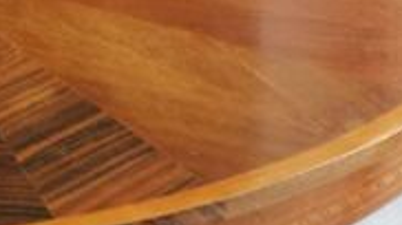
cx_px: -44
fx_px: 2002
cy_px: 101
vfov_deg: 6.4
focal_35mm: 188
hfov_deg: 11.3
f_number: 1.8
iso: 250
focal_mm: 5.58
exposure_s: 1/33.3
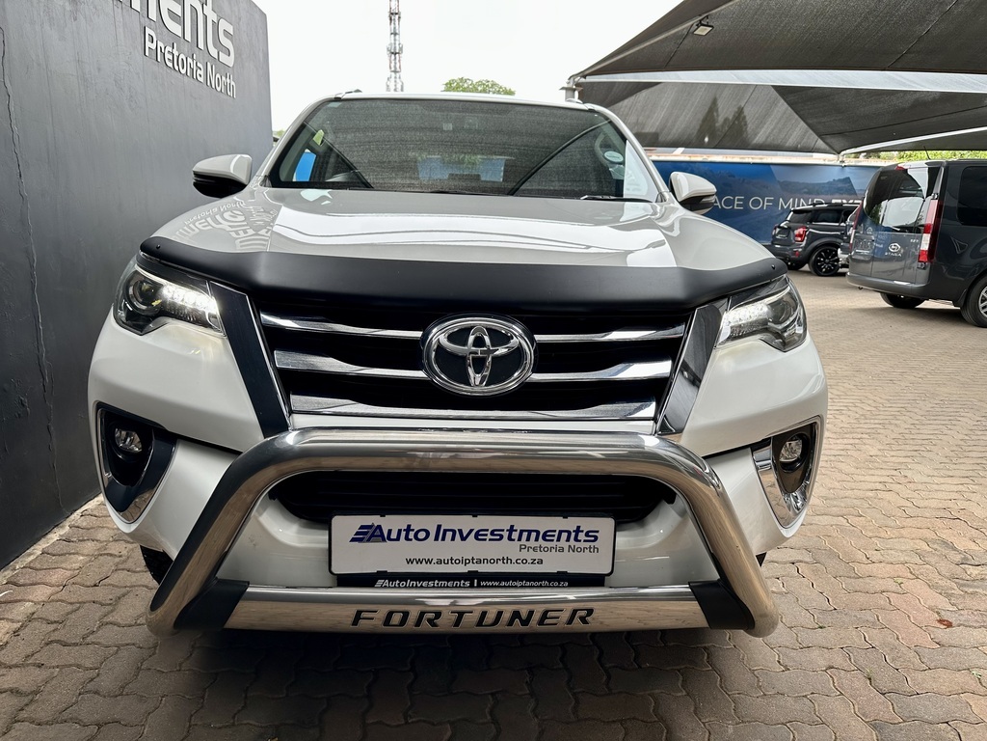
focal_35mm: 24
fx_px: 684
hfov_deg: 71.6
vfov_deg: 56.8
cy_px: 370
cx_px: 494
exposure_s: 1/422
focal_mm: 6.86
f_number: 1.78
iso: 80
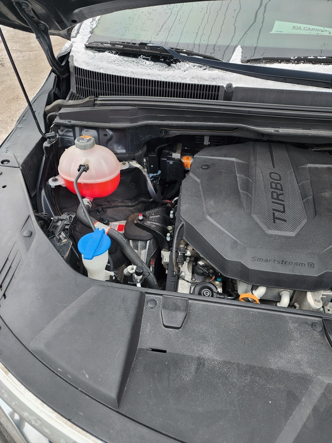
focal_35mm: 23
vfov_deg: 73.9
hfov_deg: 58.9
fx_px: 294
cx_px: 166
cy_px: 222
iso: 64
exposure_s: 1/180
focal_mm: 6.4
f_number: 1.8
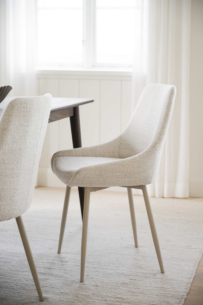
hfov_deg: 19.5
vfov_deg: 28.8
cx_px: 102
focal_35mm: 70
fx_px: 592
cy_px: 152
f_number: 4
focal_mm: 70
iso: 1600
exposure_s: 1/80
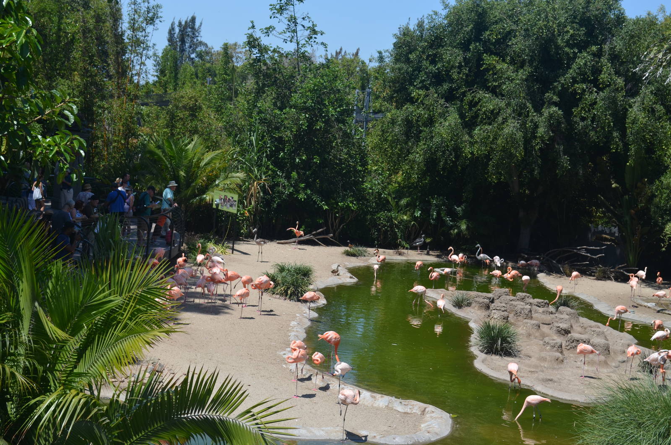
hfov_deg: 33.5
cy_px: 222
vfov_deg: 22.5
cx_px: 336
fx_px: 1116
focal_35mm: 60
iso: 100
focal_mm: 40
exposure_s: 1/250
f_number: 8
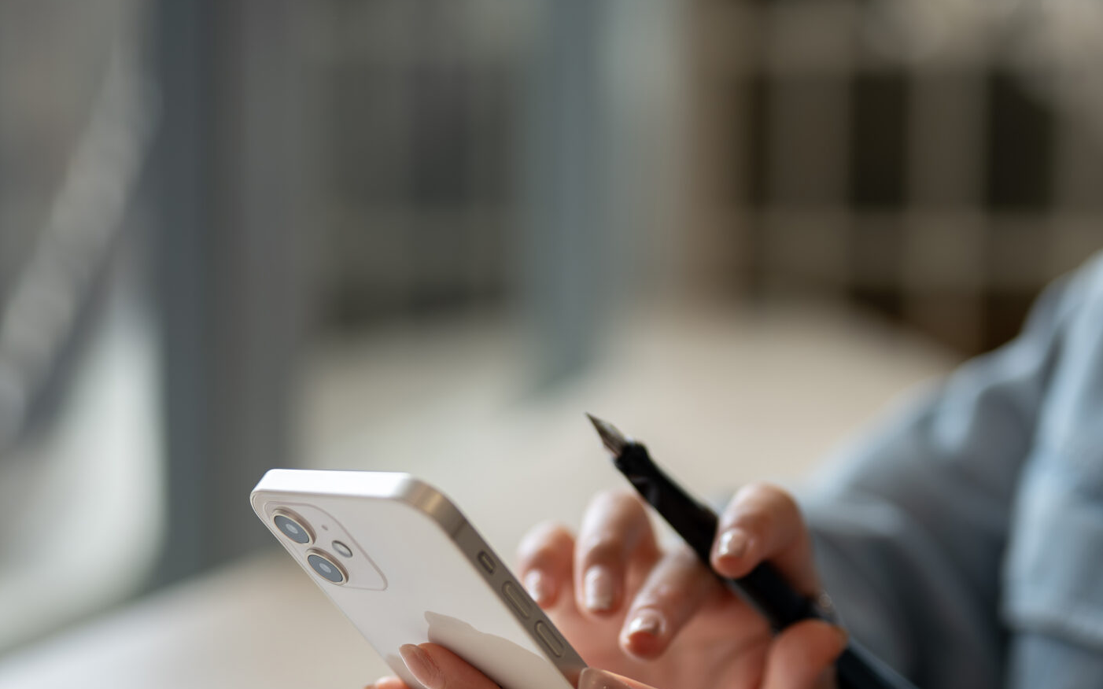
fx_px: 2795
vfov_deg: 13.9
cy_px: 640
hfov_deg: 22.3
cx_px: 559
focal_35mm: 93
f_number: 2
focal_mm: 50
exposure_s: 1/320
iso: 100
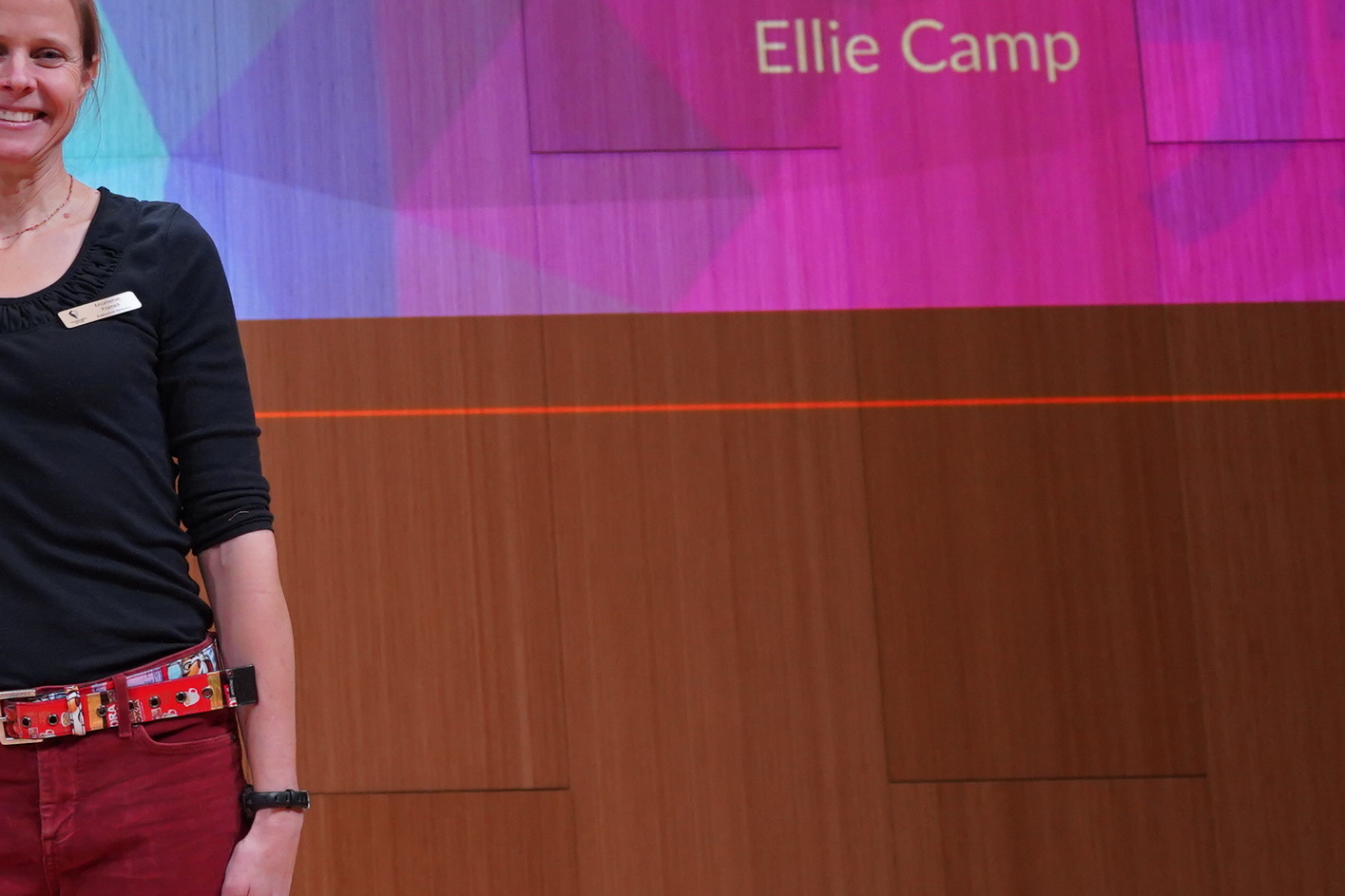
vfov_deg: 15.3
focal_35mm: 89
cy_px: 170
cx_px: -168
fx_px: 3325
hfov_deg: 21.6
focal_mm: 32
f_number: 4
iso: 2000
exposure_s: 1/160
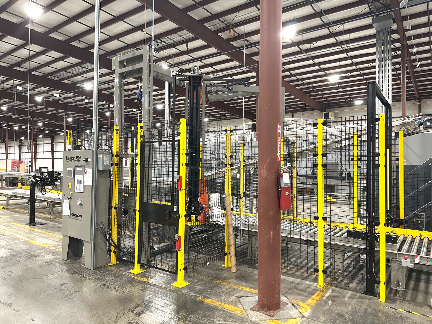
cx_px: 216
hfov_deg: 71.6
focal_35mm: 24
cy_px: 162
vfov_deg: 56.8
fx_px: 300
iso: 640
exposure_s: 1/60
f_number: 1.78
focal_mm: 6.86
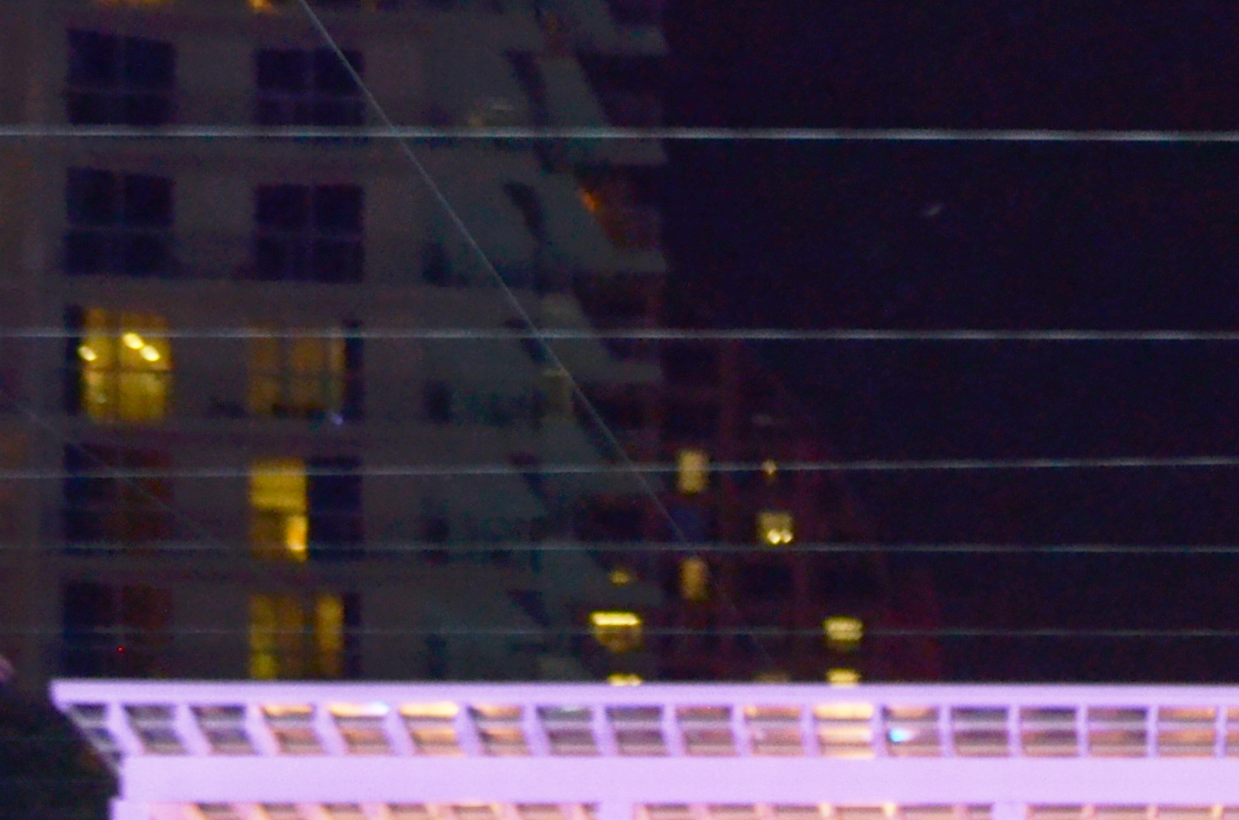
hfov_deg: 16.1
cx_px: 1258
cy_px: 1203
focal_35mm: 125
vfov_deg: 10.6
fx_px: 4292
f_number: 4.2
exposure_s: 1/30
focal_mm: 26
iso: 800
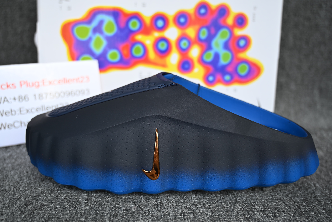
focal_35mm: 34
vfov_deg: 38.4
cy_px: 111
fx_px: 318
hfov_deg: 55.1
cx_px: 166
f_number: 4
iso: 280
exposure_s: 1/250
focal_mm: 34.5
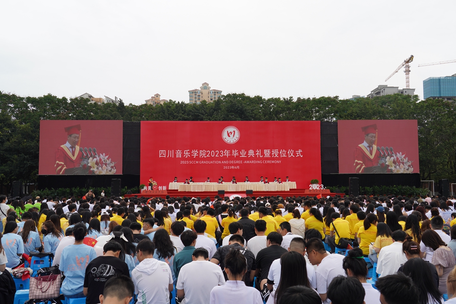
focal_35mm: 34
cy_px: 152
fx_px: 431
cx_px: 228
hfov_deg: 55.8
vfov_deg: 38.9
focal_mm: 34
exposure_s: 1/250
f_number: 9
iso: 400
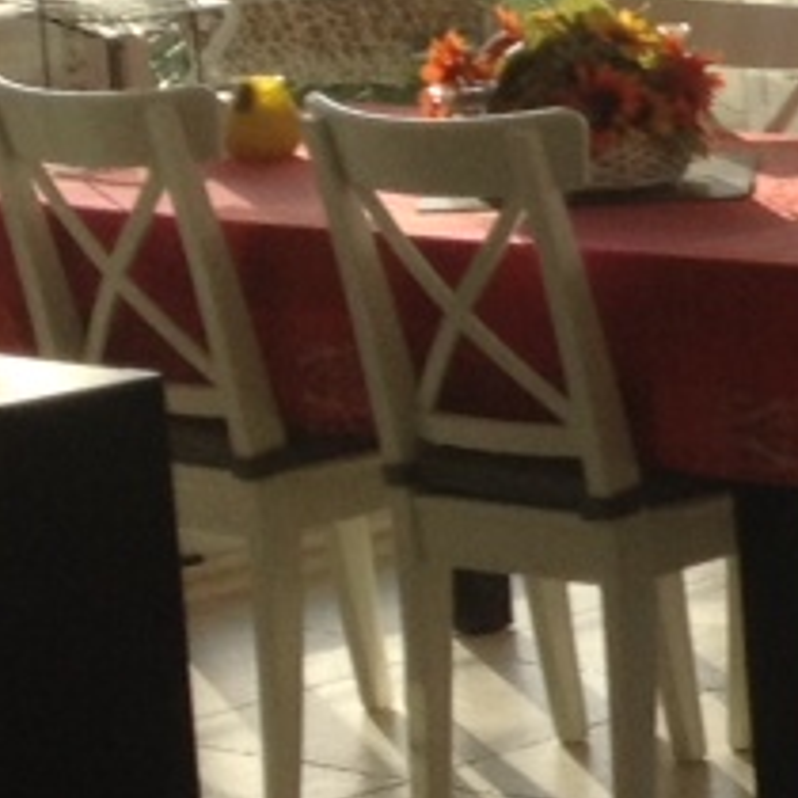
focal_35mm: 191
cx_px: 2398
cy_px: 331
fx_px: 4982
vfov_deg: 9.2
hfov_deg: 7.9
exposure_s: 1/672
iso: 50
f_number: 2.4
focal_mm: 4.28
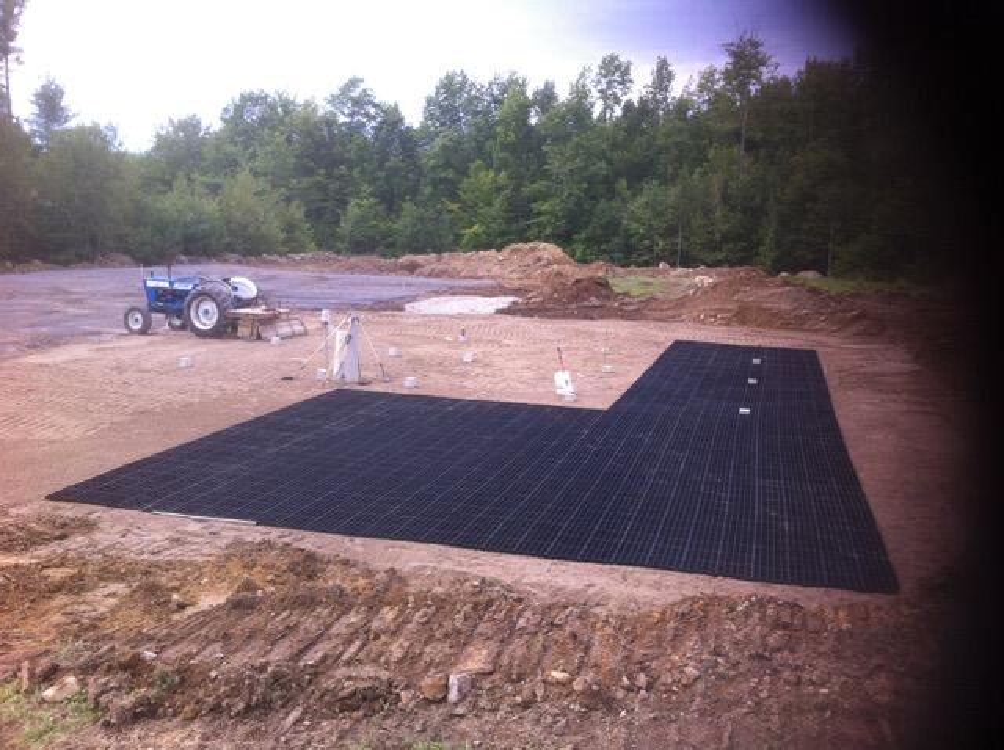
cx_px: 502
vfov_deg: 40.6
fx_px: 1014
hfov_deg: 52.7
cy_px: 375
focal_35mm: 35
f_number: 2.8
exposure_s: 1/247
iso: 80
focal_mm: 3.85
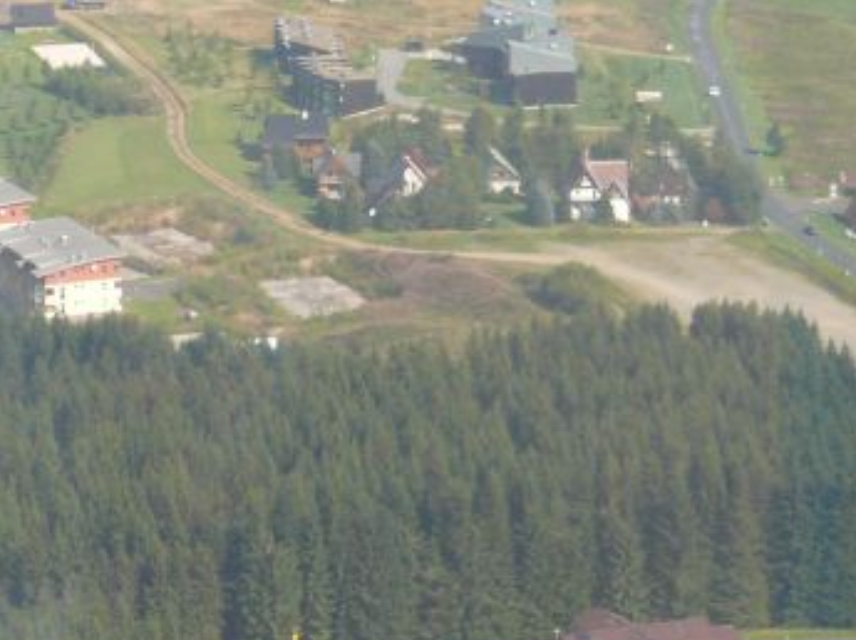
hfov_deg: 6.3
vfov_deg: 4.7
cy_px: 831
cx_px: 313
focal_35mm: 315
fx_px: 7781
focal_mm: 22.5
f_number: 5.6
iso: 100
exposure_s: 1/250
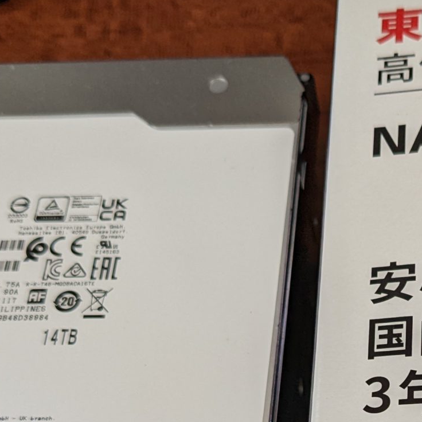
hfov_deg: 20.0
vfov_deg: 20.0
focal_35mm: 83
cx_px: 460
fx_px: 1145
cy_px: 464
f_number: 1.73
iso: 69
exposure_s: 1/23.8
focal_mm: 4.38
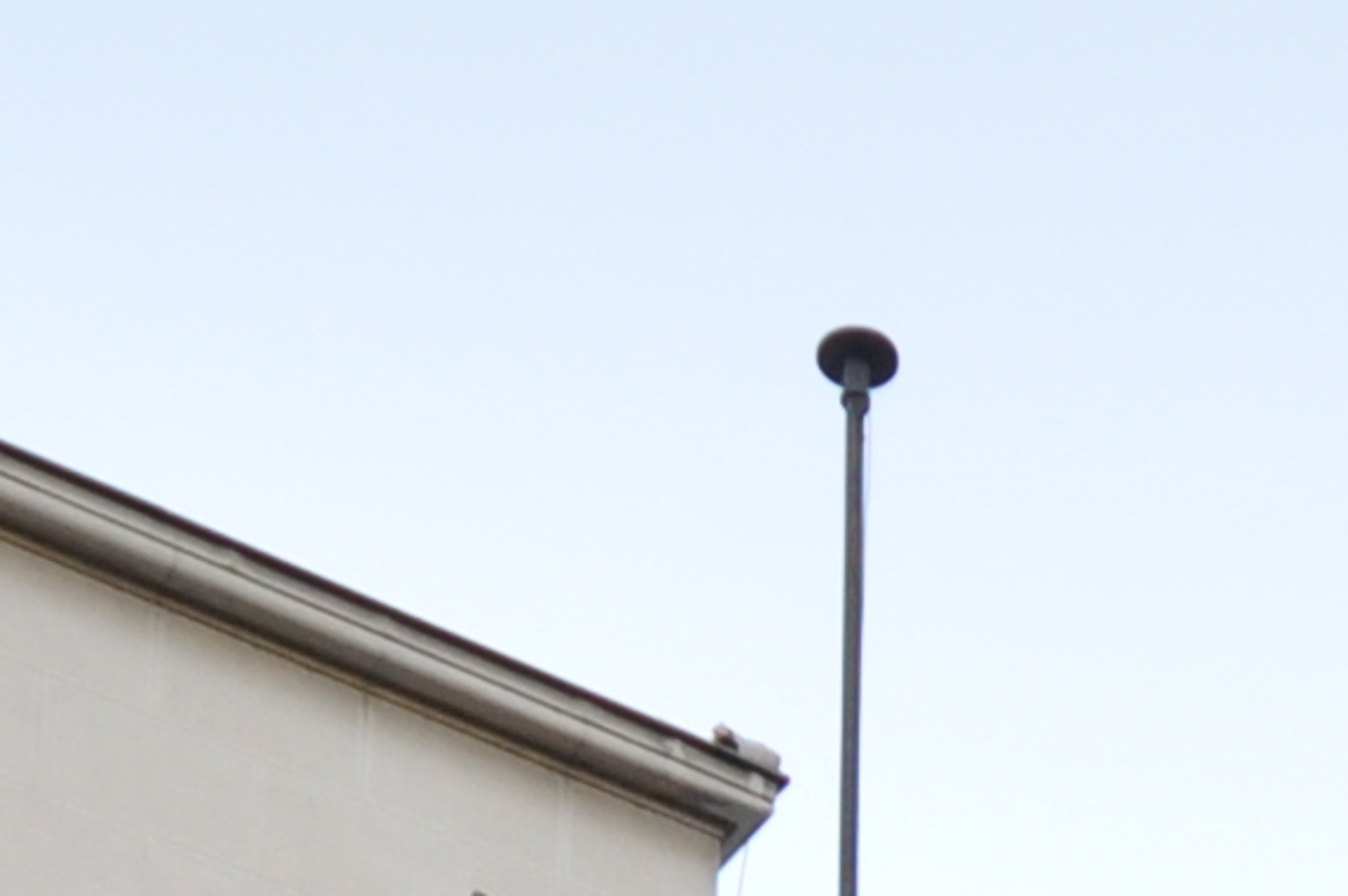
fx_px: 5013
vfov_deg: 8.3
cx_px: 1442
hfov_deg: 15.0
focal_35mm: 134
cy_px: 2849
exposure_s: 1/100
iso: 400
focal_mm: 12
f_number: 5
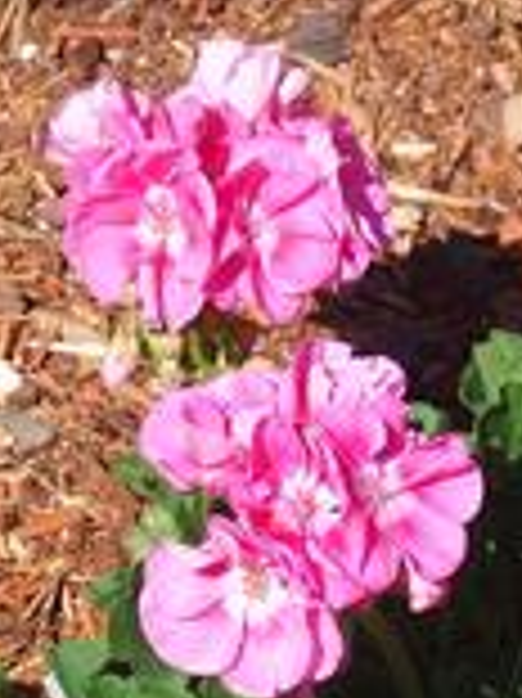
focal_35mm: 325
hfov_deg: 4.6
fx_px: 6544
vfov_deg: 6.1
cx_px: 140
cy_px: 392
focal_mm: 24
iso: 100
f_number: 4
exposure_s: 1/1000
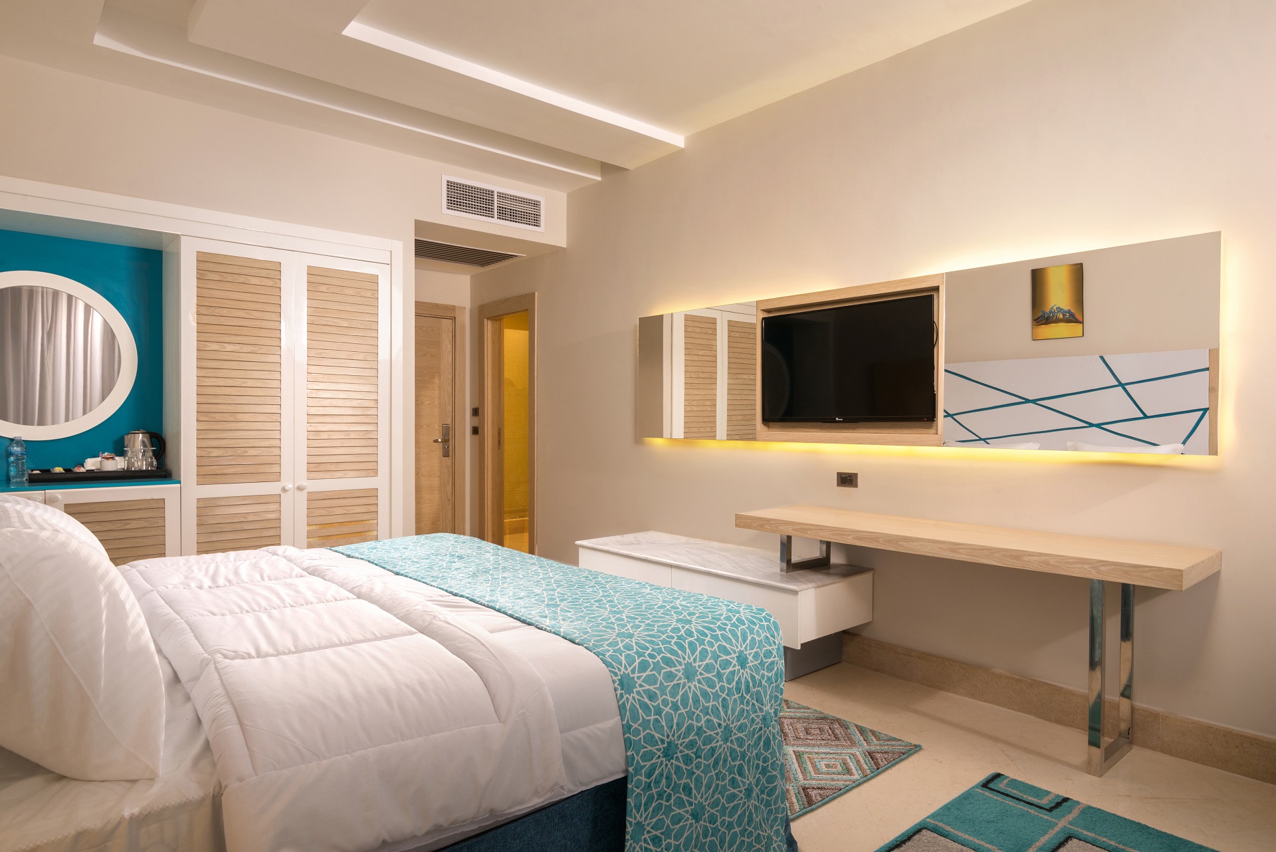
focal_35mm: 22
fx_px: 780
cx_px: 638
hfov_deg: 78.6
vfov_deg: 57.3
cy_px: 426
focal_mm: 22
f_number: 10
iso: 500
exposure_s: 1/15
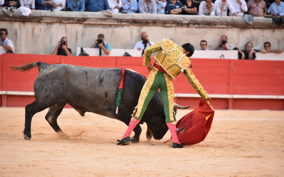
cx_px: 142
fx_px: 1819
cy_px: 93
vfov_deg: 5.6
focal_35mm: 235
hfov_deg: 8.9
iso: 12800
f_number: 5.6
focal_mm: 230
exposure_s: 1/640
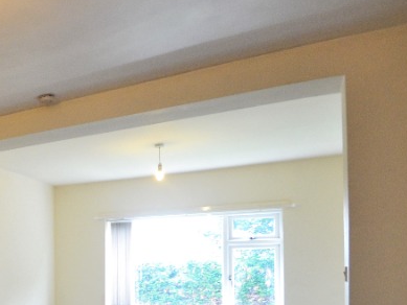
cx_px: -117
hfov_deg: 34.9
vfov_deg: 35.7
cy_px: 270
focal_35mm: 38
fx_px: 447
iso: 800
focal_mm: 10
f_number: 4
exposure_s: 1/60
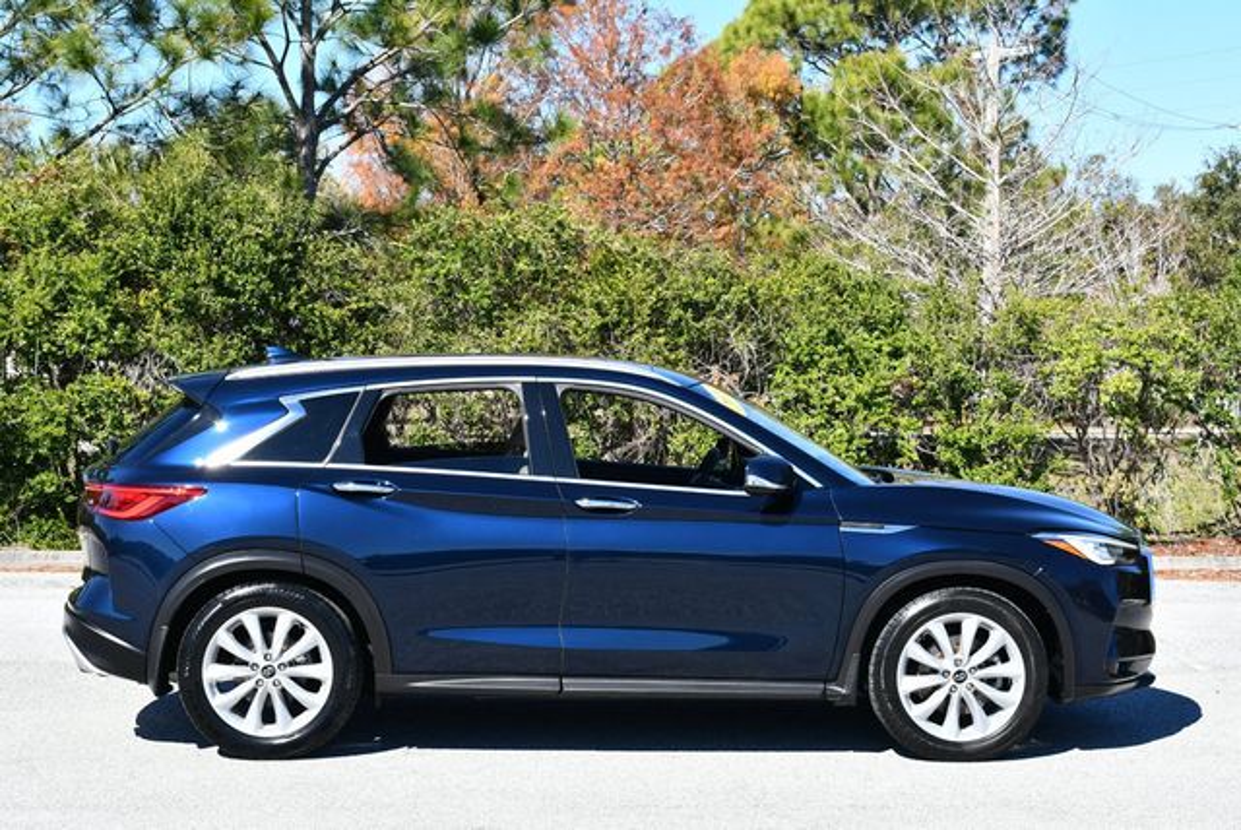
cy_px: 415
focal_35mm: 70
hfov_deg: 28.8
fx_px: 2415
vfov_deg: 19.5
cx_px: 620
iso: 140
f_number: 8
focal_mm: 35
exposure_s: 1/250
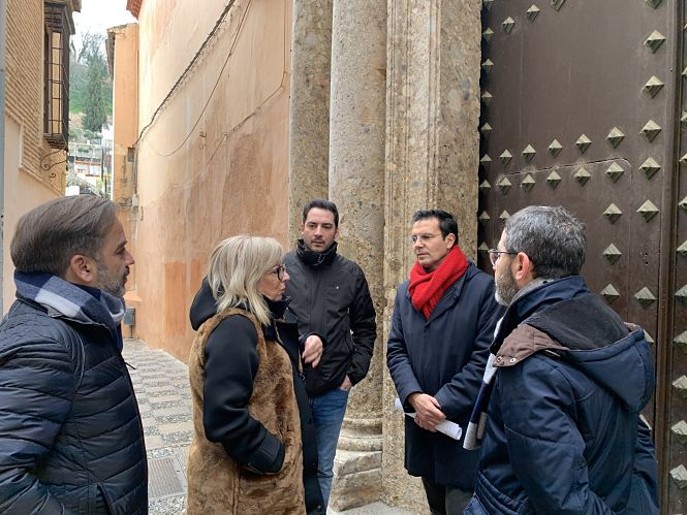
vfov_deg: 53.1
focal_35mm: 26
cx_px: 344
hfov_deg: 67.3
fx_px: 516
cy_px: 258
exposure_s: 1/84
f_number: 1.8
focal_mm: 4.25
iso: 100
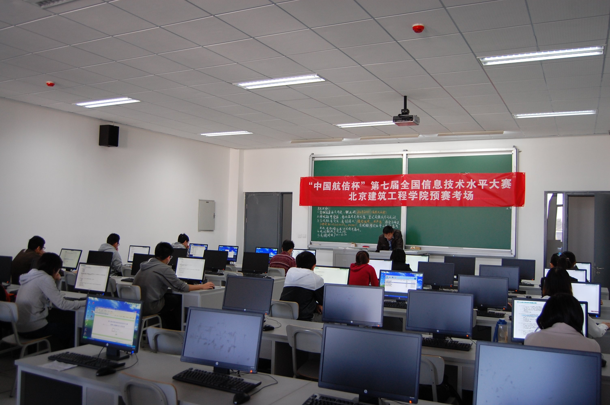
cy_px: 202
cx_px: 305
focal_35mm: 30
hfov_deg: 62.0
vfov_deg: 43.5
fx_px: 508
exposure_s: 1/60
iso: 400
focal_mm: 20
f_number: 4
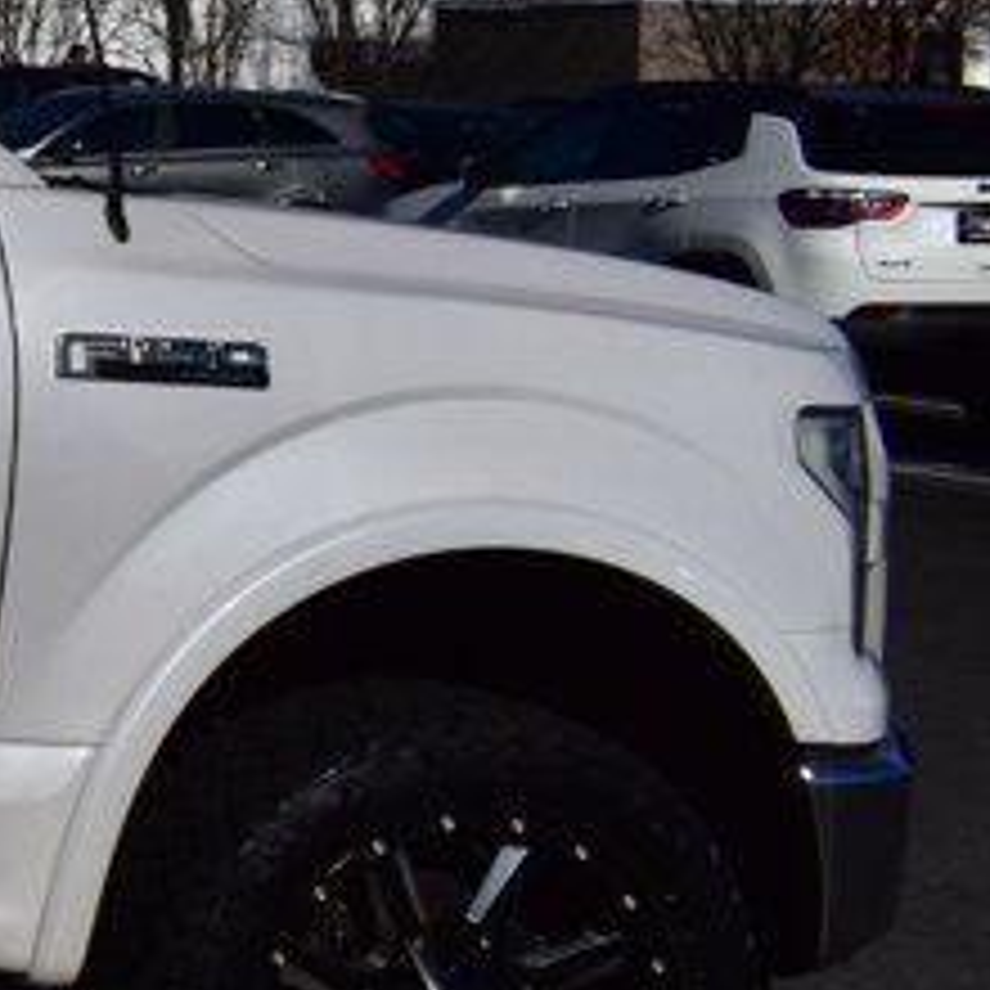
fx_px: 3462
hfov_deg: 12.9
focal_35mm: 107
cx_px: -1310
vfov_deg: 16.2
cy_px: 342
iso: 200
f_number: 13
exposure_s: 1/1250
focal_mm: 18
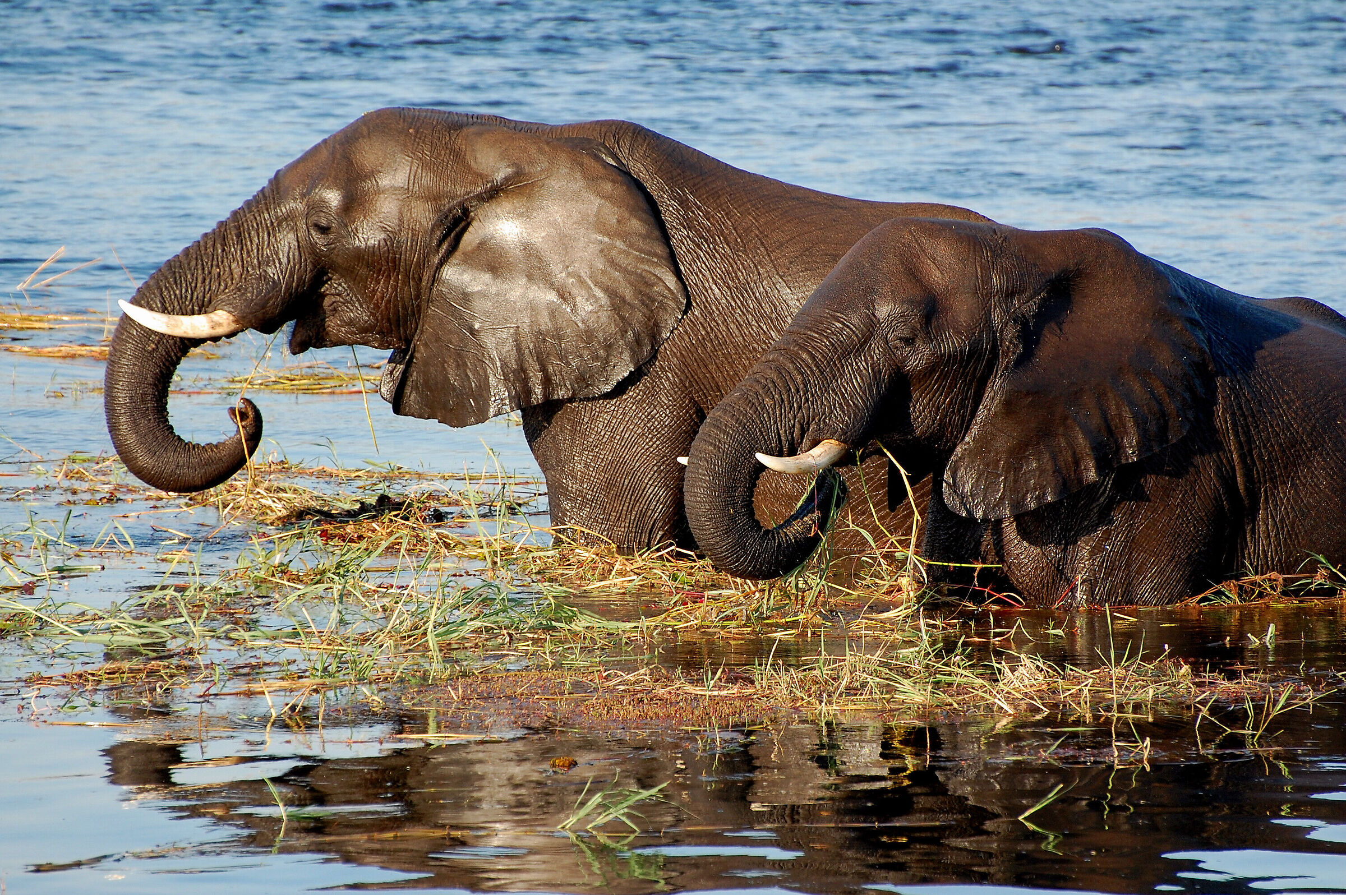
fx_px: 13449
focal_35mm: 360
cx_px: 673
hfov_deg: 5.7
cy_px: 448
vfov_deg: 3.8
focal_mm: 240
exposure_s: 1/500
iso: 400
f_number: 5.6
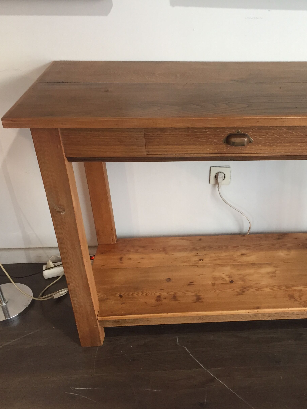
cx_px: 241
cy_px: 206
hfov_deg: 35.7
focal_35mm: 39
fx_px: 461
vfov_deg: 47.9
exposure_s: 1/33
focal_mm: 4.15
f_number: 2.2
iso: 64
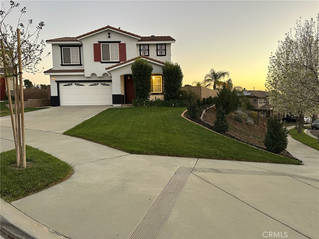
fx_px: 221
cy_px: 120
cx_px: 160
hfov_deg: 71.6
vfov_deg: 56.8
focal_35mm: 24
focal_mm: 6.86
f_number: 1.78
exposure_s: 1/60
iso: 160
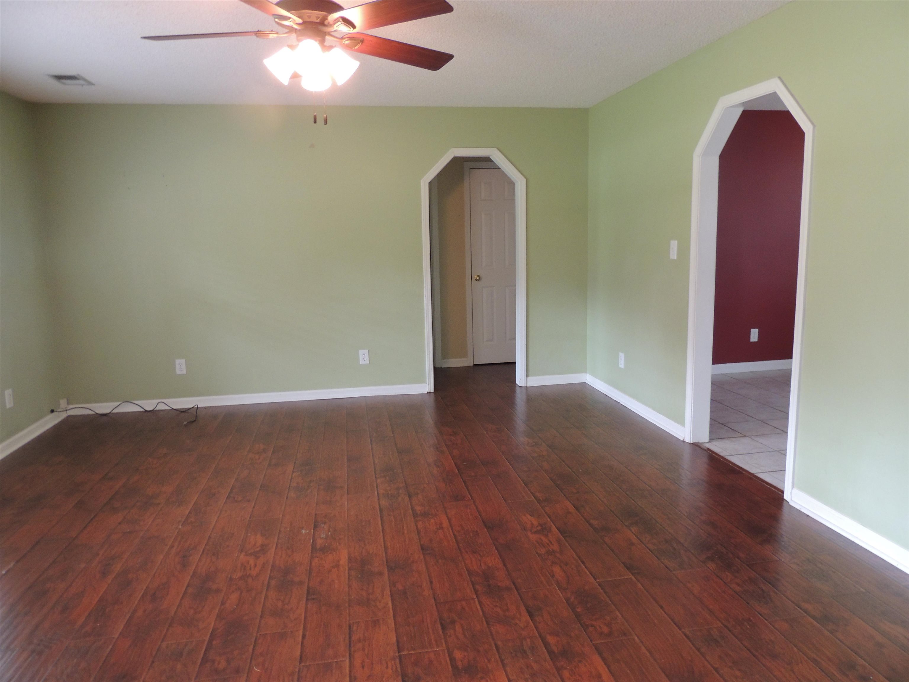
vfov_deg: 56.8
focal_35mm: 24
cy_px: 341
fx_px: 630
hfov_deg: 71.6
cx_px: 454
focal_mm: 4.3
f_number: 3
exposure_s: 1/20
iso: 400
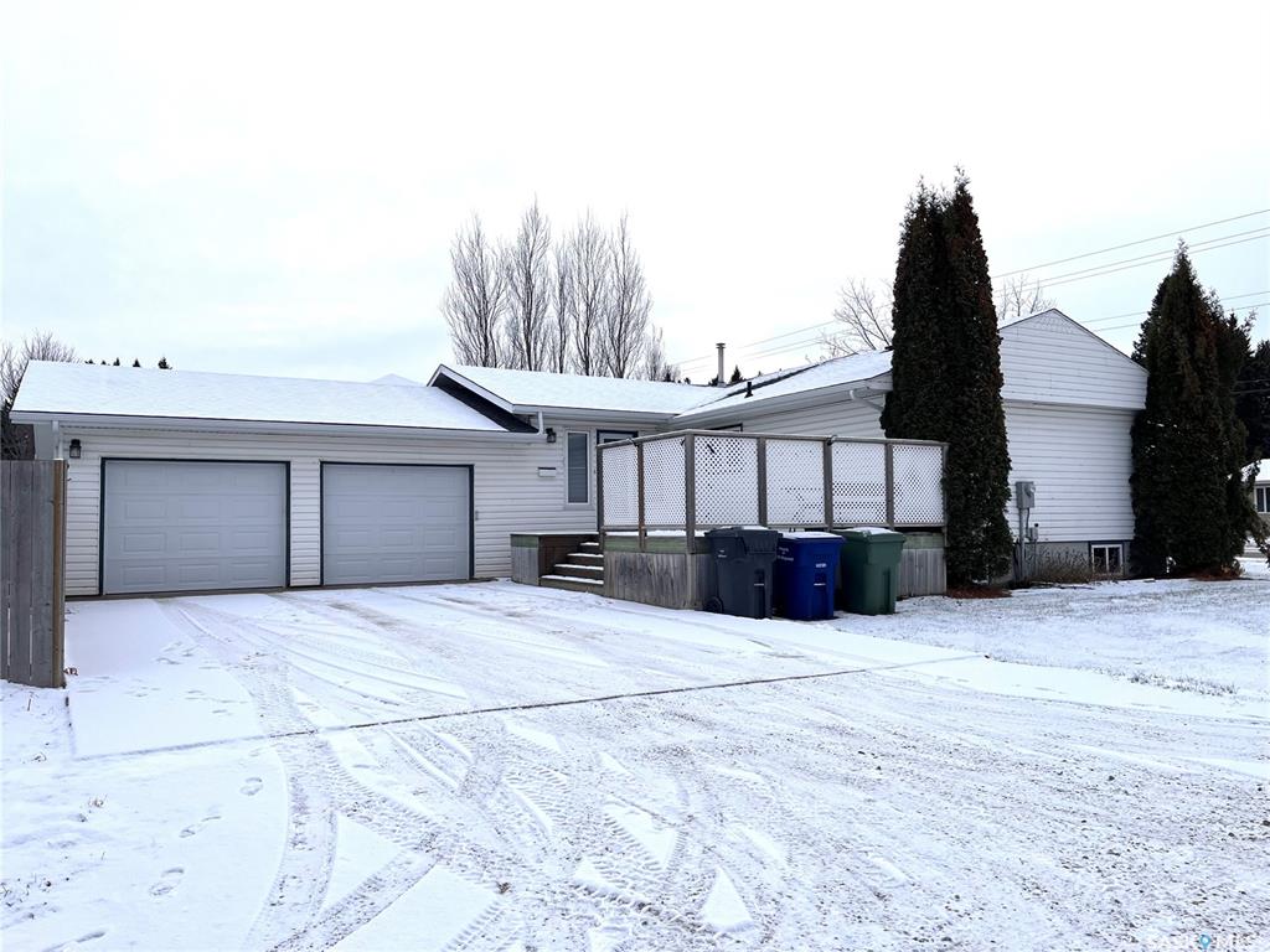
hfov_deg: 67.3
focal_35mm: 26
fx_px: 954
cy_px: 476
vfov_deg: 53.1
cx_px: 635
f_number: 1.6
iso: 50
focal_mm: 5.1
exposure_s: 1/1517
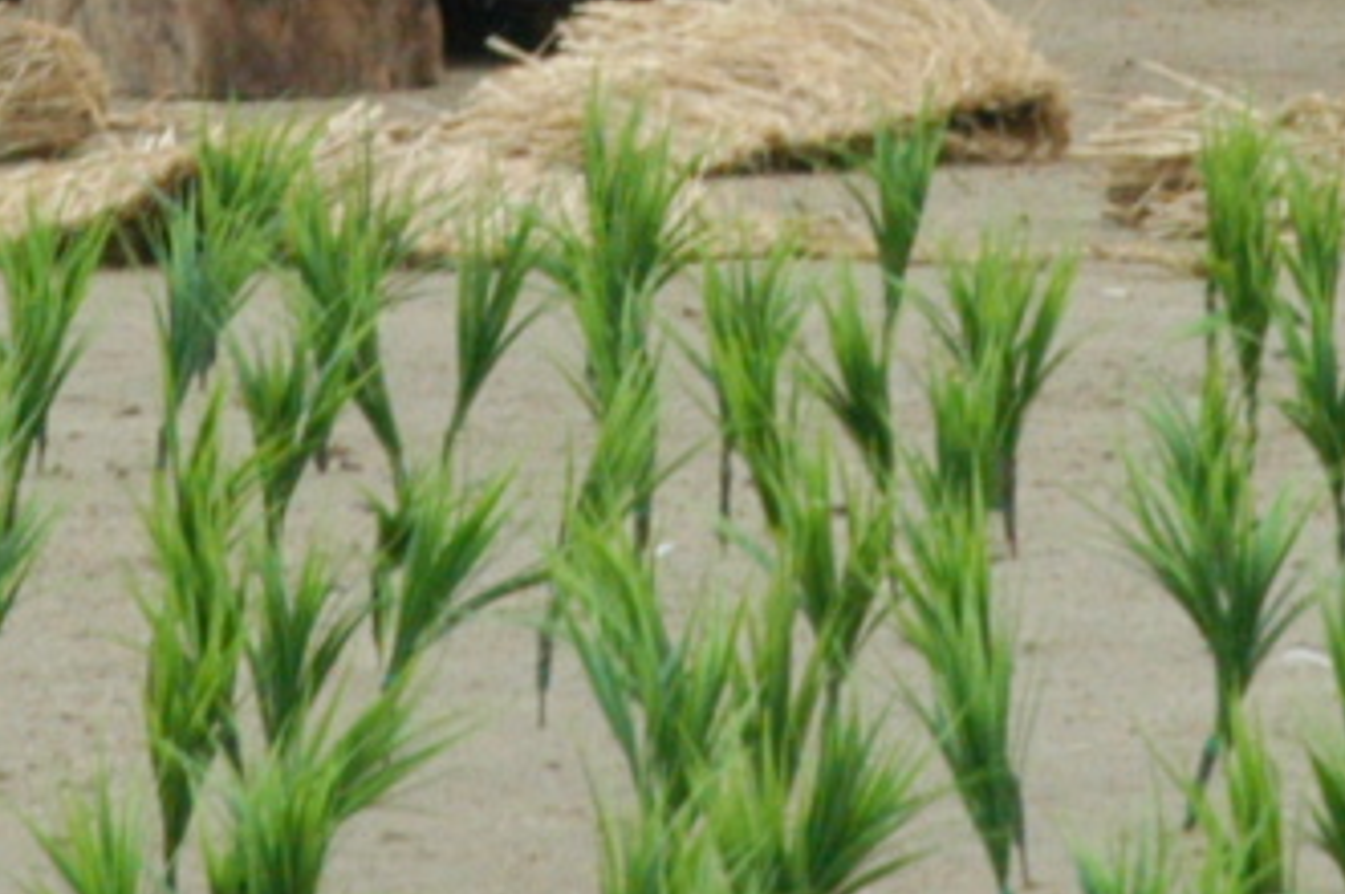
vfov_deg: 1.9
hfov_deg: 2.9
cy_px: -1081
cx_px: 475
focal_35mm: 710
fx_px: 26500
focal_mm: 70
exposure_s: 1/400
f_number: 8
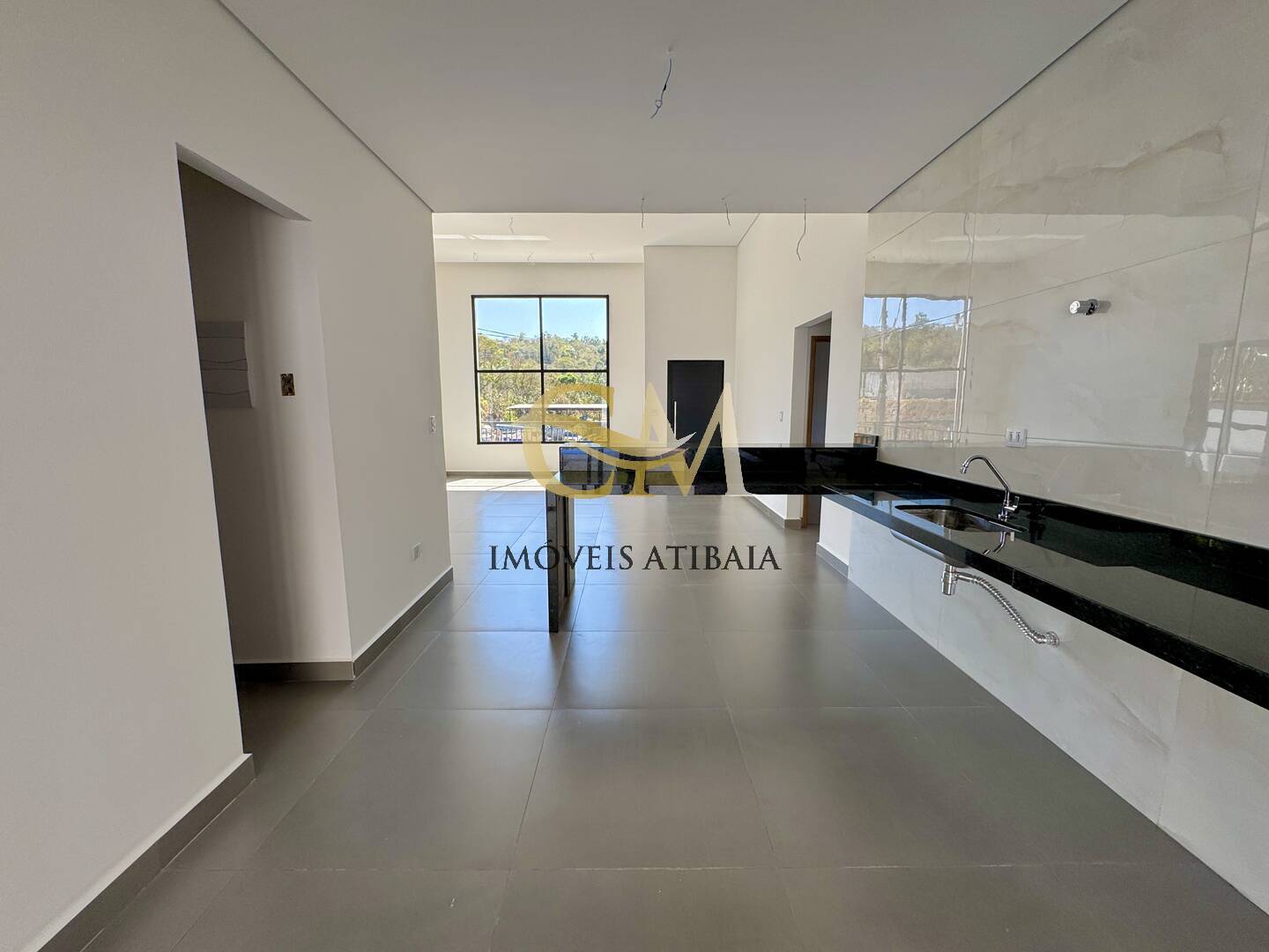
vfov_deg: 85.7
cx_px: 634
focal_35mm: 14
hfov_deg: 102.1
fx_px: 513
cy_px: 476
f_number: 2.2
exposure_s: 1/224
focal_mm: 2.22
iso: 40
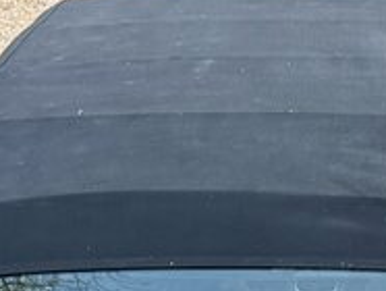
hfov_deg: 18.7
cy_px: 536
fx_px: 1150
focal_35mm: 103
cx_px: 349
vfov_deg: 12.9
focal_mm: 6.76
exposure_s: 1/121
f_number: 1.78
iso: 125
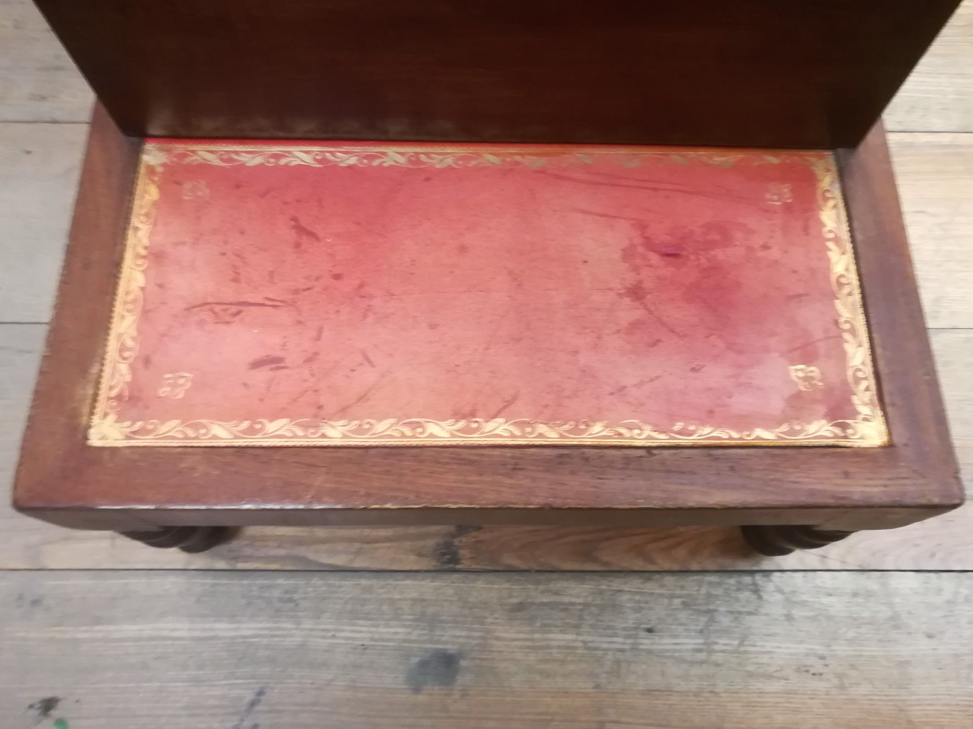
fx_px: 731
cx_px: 486
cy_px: 364
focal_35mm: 26
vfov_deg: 53.1
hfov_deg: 67.3
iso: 640
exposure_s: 1/14.3
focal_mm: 3.83
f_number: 2.2
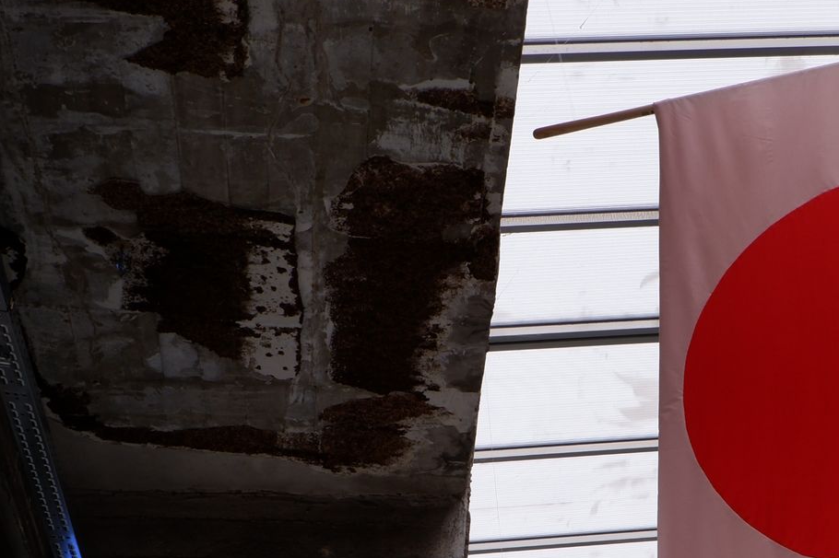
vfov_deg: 14.2
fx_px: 2027
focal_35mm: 87
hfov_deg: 23.0
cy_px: 944
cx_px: 692
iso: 200
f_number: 9
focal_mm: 22.1
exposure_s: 1/160
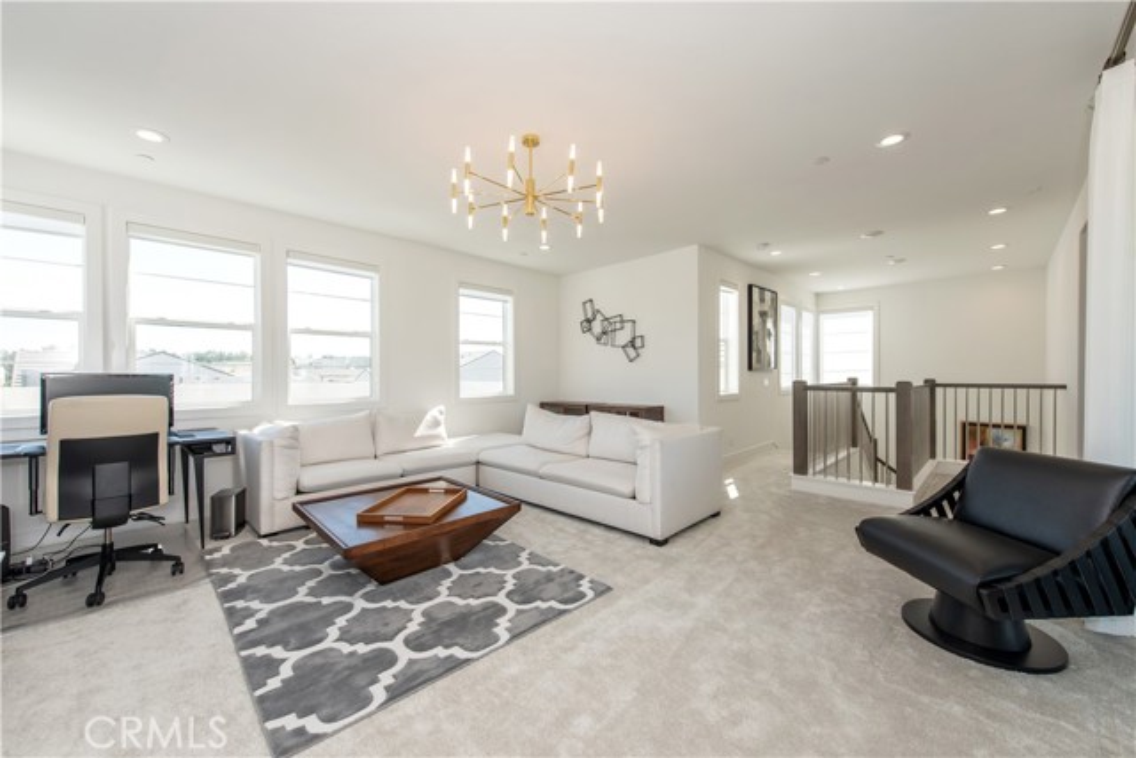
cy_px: 379
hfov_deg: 104.2
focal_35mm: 14
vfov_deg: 81.2
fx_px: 442
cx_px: 568
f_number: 5.6
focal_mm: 14
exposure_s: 1/125
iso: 110
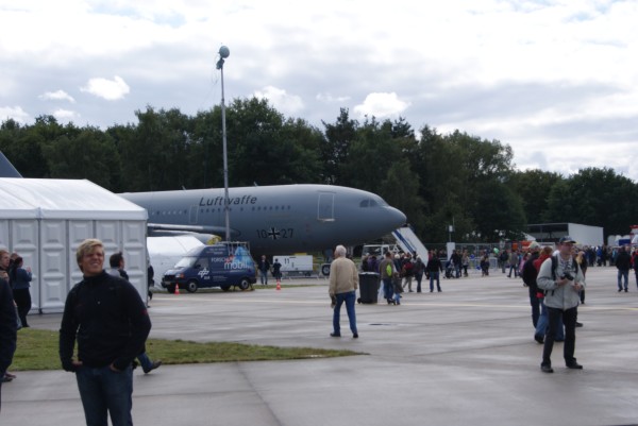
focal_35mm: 60
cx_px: 319
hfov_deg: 33.4
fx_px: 1064
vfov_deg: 22.7
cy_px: 213
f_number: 13
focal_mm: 40
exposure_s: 1/125
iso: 100
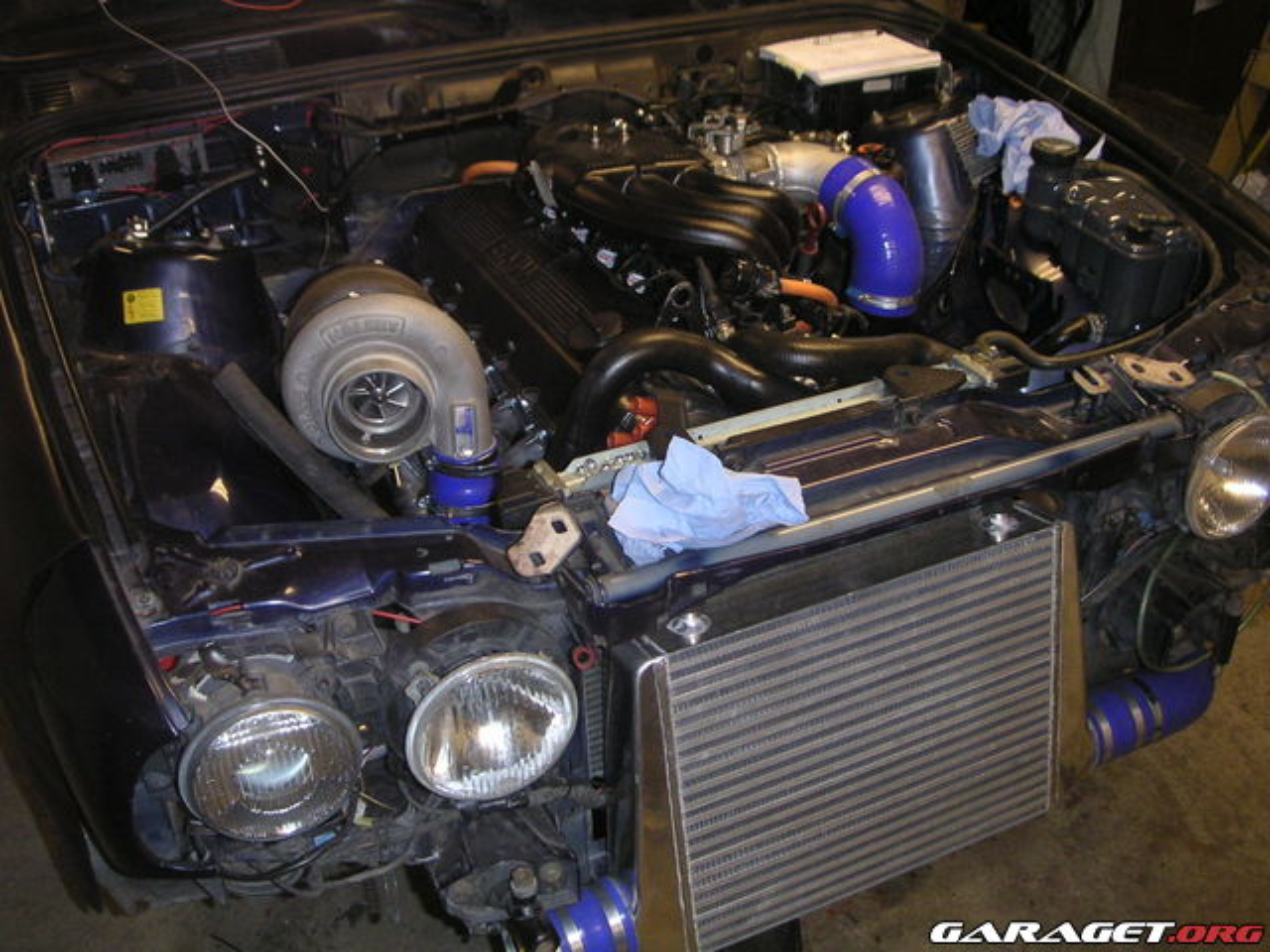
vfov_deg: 38.7
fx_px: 1357
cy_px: 476
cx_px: 635
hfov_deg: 50.1
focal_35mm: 37
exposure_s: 1/45
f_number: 2.8
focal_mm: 5.7
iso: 160
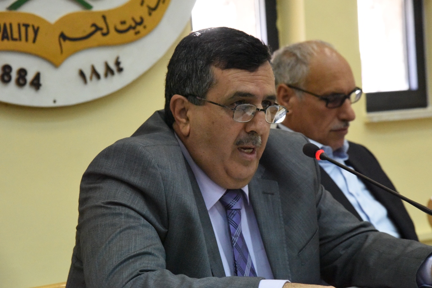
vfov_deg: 13.0
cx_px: 216
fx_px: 1260
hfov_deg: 19.5
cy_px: 144
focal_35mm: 105
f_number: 9
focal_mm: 105
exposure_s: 1/320
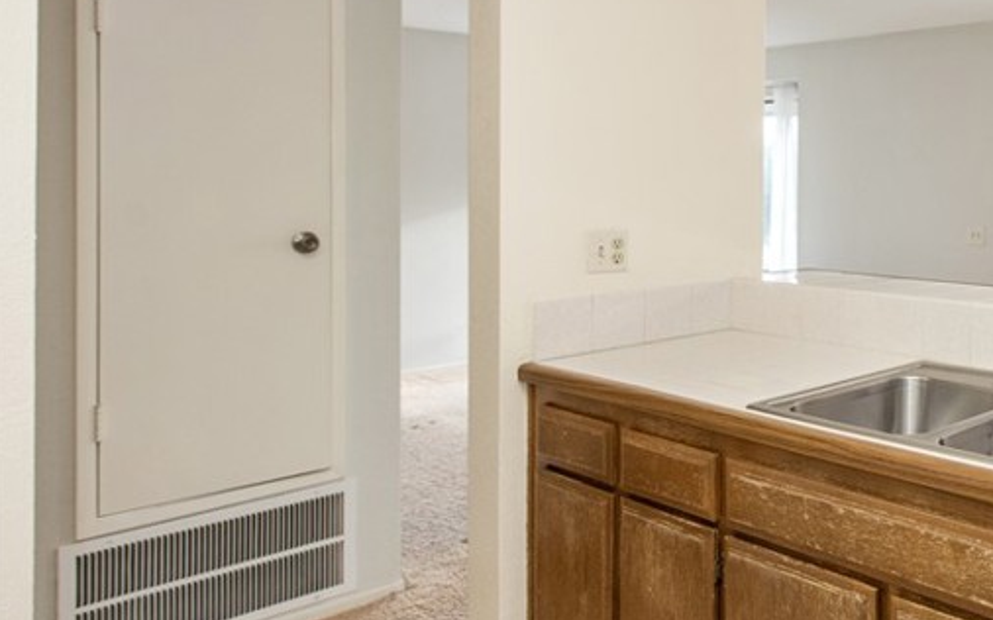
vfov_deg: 37.6
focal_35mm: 33
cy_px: 172
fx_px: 893
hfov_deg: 47.9
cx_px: 997
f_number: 5.6
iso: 800
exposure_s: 1/125
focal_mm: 16
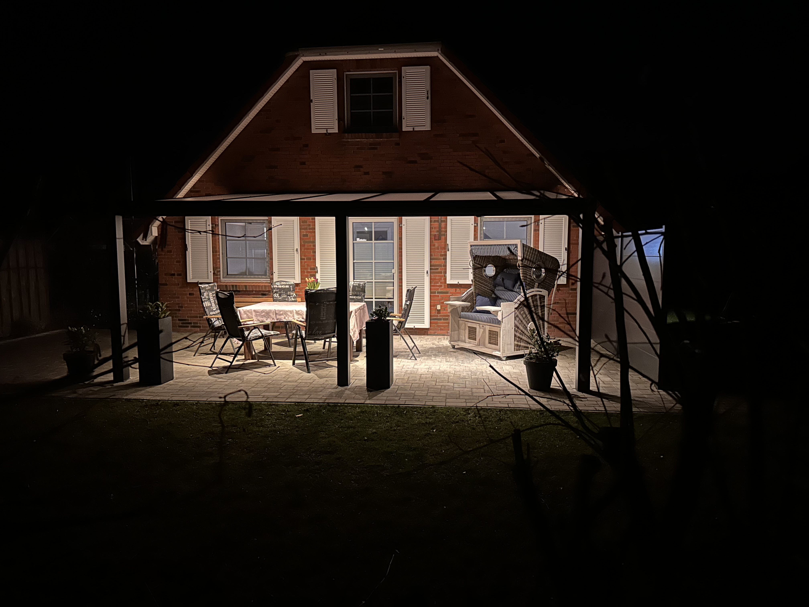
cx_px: 404
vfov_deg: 56.8
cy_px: 304
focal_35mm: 24
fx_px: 561
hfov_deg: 71.6
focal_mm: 6.86
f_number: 1.78
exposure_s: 1/13
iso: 1000
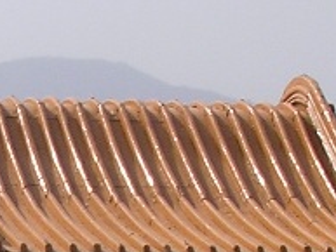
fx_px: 2885
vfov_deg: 4.9
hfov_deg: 6.5
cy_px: 469
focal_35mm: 297
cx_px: -315
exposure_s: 1/214
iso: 100
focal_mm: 8.5
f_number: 6.6
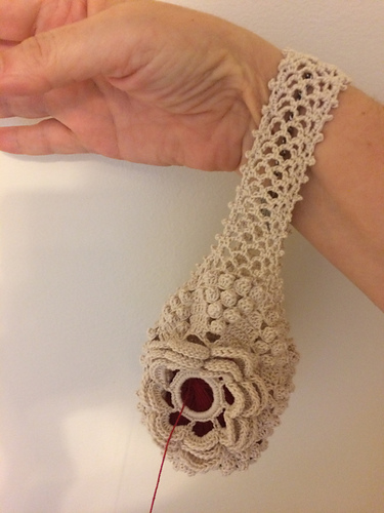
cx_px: 192
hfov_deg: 48.2
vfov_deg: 61.7
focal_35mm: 29
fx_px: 429
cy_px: 256
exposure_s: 1/24
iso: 250
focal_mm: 4.15
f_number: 2.2
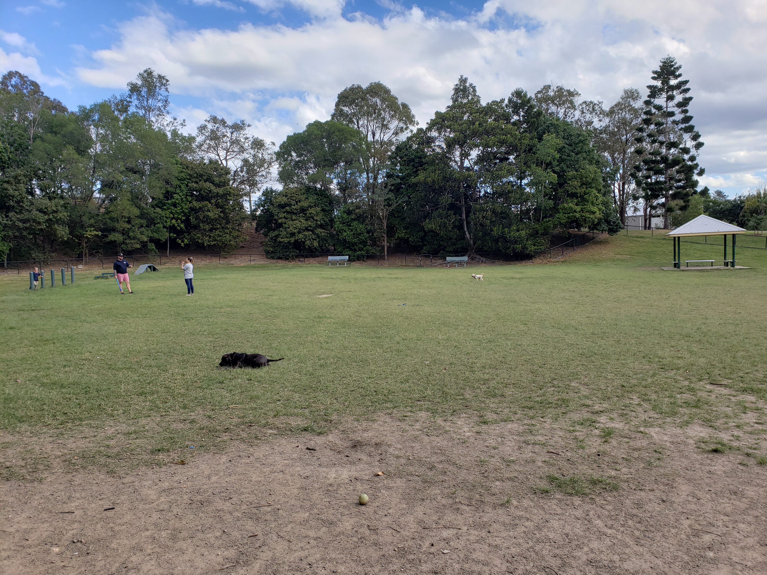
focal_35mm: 26
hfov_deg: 67.3
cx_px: 384
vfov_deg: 53.1
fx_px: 576
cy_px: 288
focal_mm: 4.3
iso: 50
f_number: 2.4
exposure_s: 1/1084
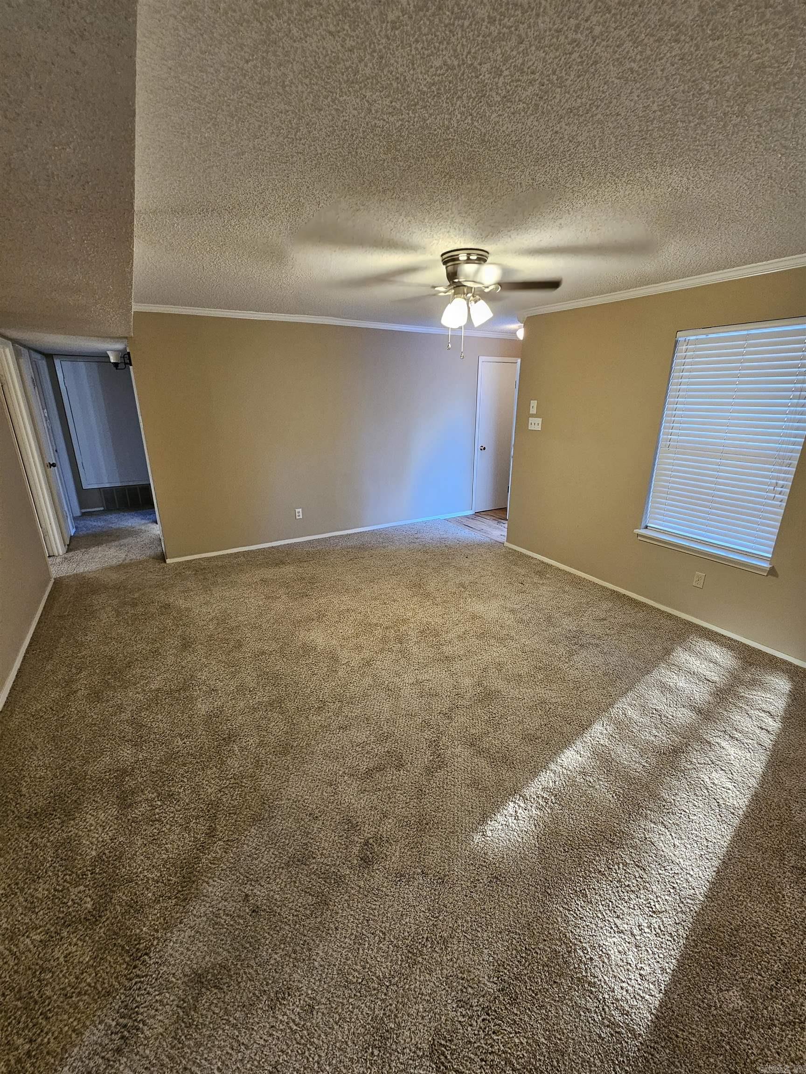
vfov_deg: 106.2
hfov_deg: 89.9
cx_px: 403
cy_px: 537
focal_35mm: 13
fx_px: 404
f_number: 2.2
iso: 320
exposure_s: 1/40
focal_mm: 2.2
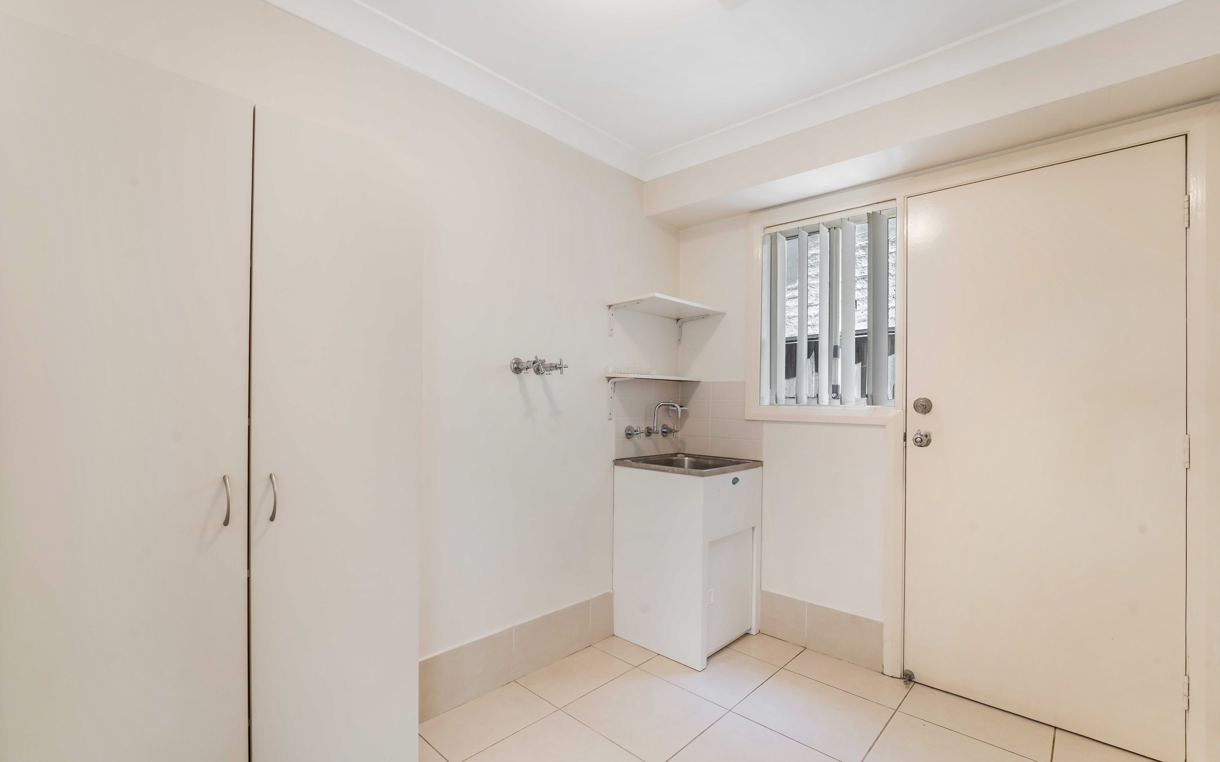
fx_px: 499
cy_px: 400
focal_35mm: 15
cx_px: 591
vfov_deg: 74.7
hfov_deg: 101.4
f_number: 11
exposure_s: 1/3
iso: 640
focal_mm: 14
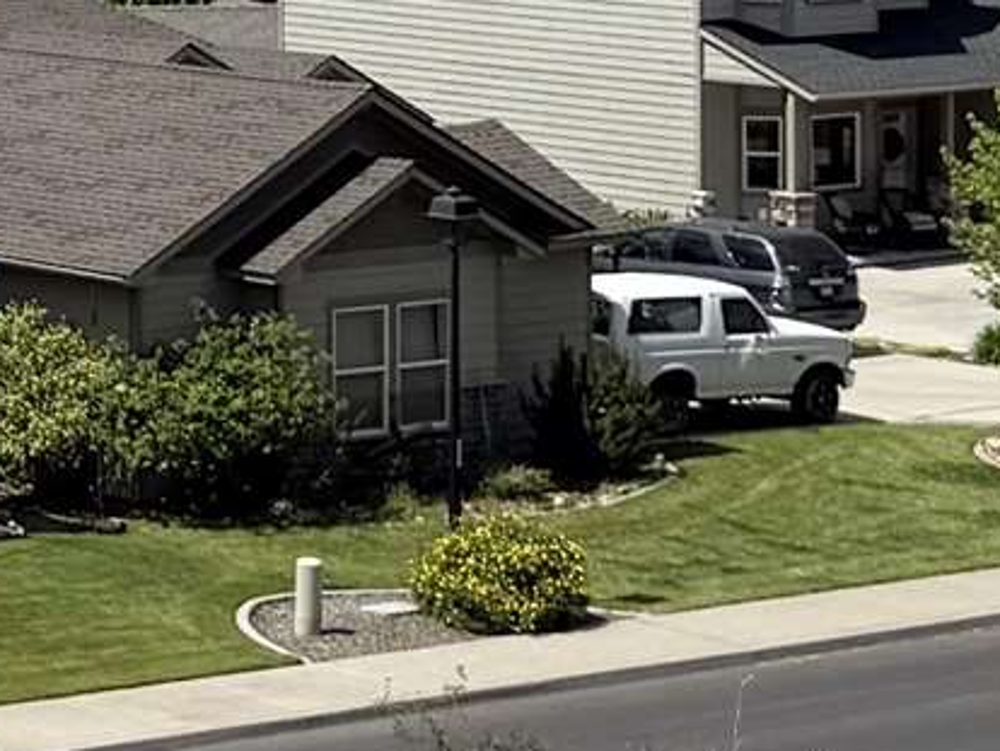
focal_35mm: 178
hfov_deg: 10.5
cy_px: -430
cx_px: -766
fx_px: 5145
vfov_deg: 8.2
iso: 80
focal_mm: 6.76
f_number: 1.78
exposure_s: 1/8130
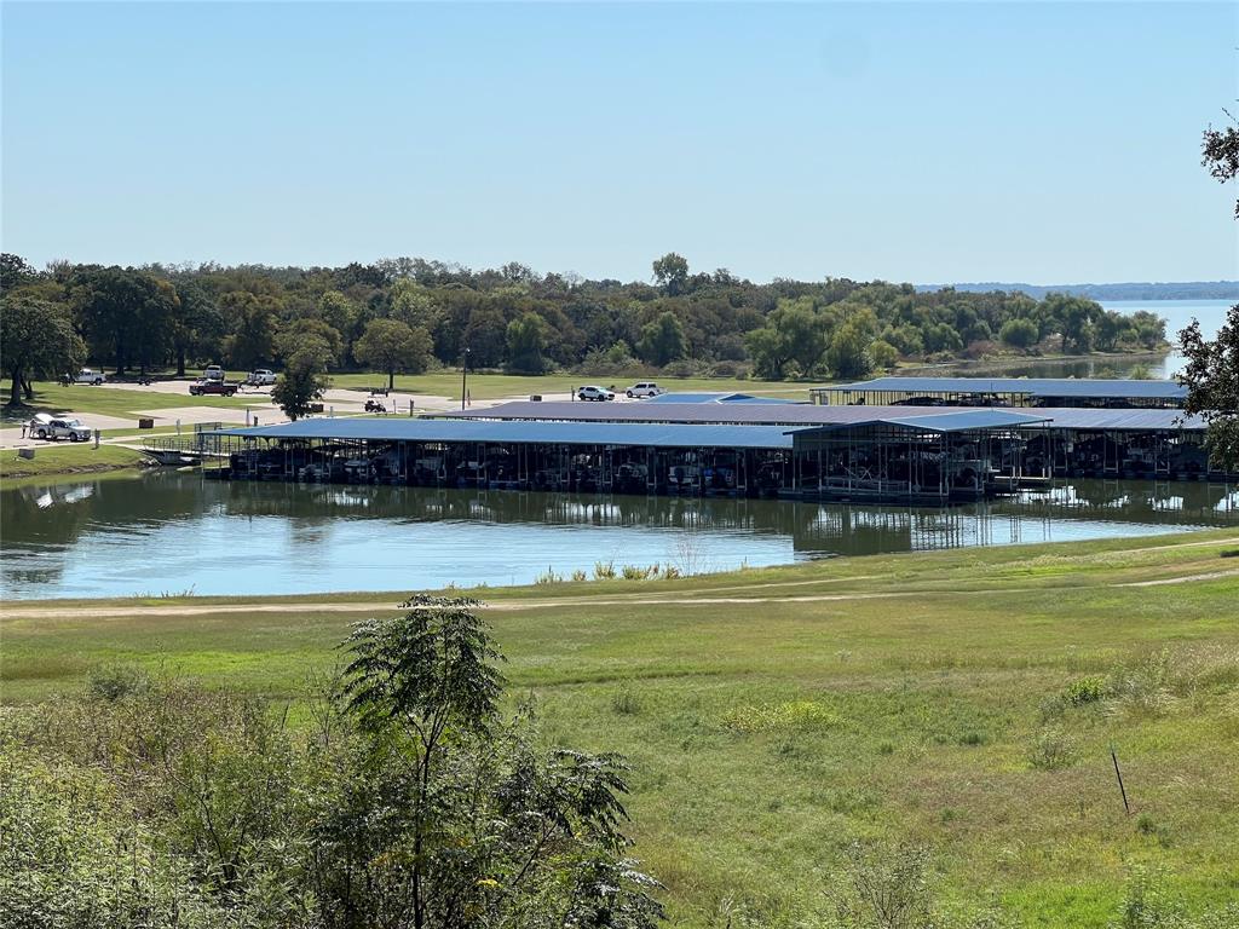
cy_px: 464
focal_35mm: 77
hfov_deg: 25.3
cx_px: 620
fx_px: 2756
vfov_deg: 19.1
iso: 32
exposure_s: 1/1096
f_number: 2.8
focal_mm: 9
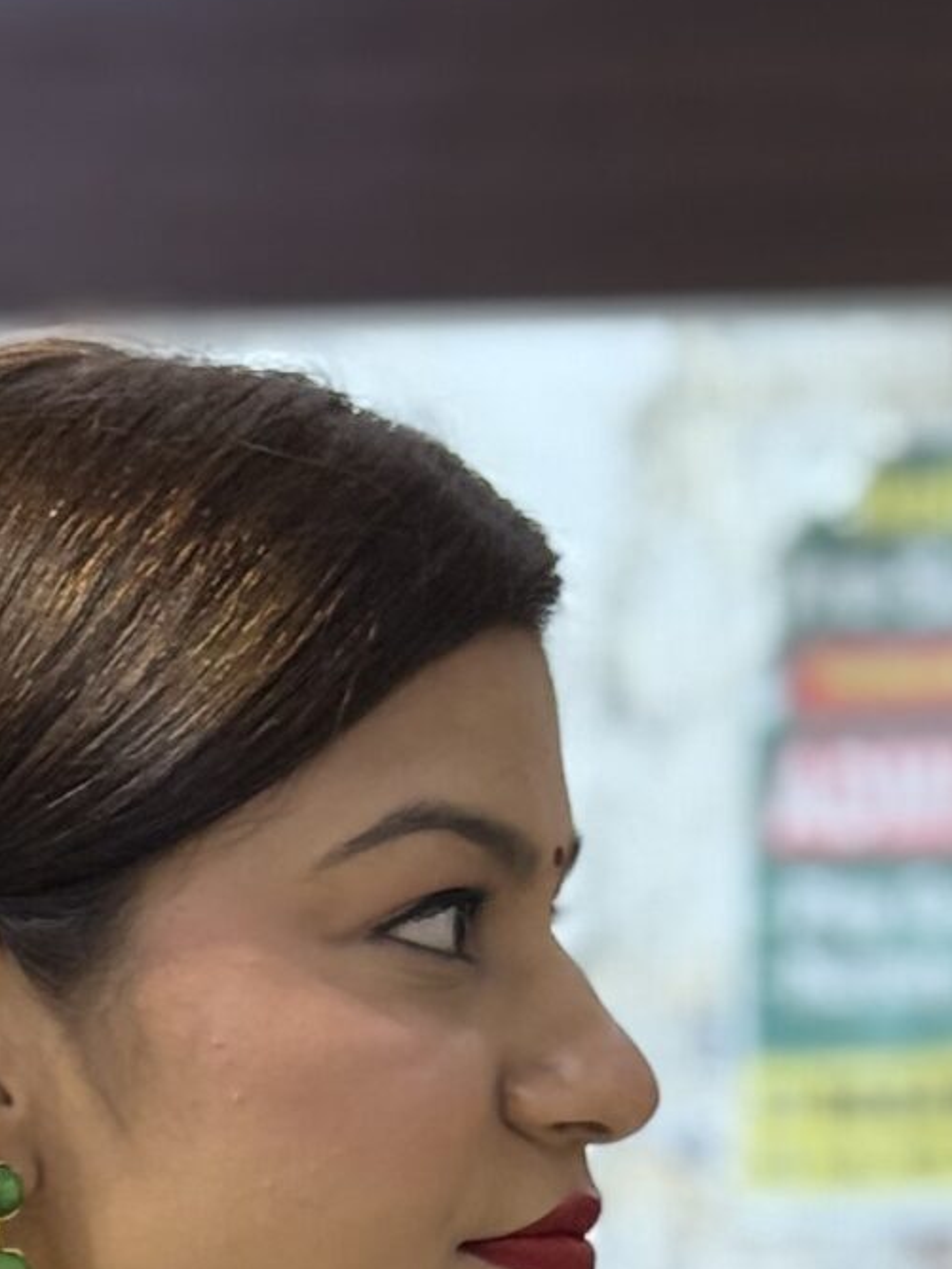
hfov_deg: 8.0
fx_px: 6747
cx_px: -127
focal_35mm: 184
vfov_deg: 10.1
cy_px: 2342
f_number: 1.78
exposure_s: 1/100
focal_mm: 6.76
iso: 100
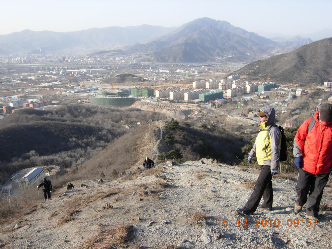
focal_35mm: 36
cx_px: 166
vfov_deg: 39.7
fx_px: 345
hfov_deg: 51.4
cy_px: 124
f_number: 4.8
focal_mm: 7.5
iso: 50
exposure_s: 1/197
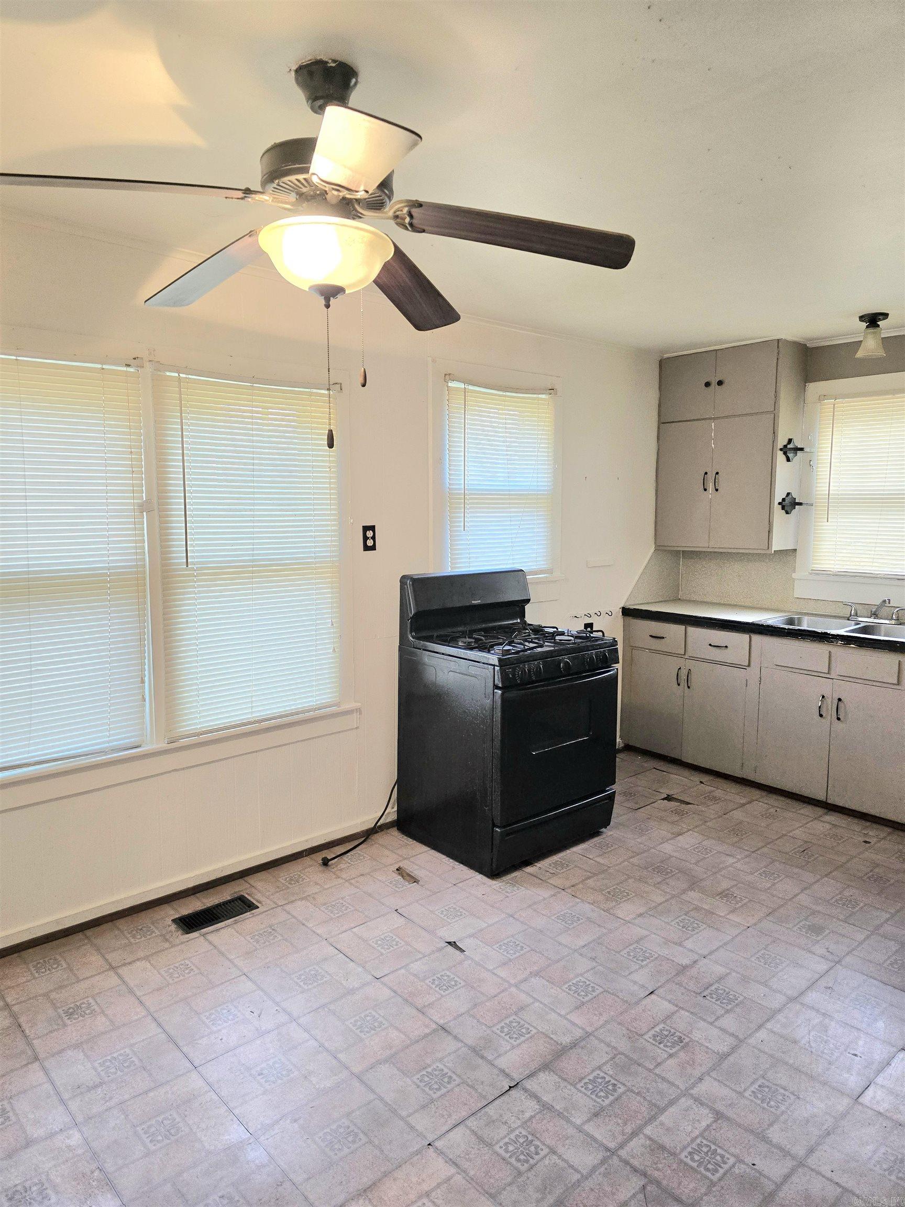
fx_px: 802
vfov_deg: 73.9
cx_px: 452
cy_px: 604
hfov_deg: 58.9
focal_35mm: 23
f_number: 1.7
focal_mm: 6.3
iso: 250
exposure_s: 1/120
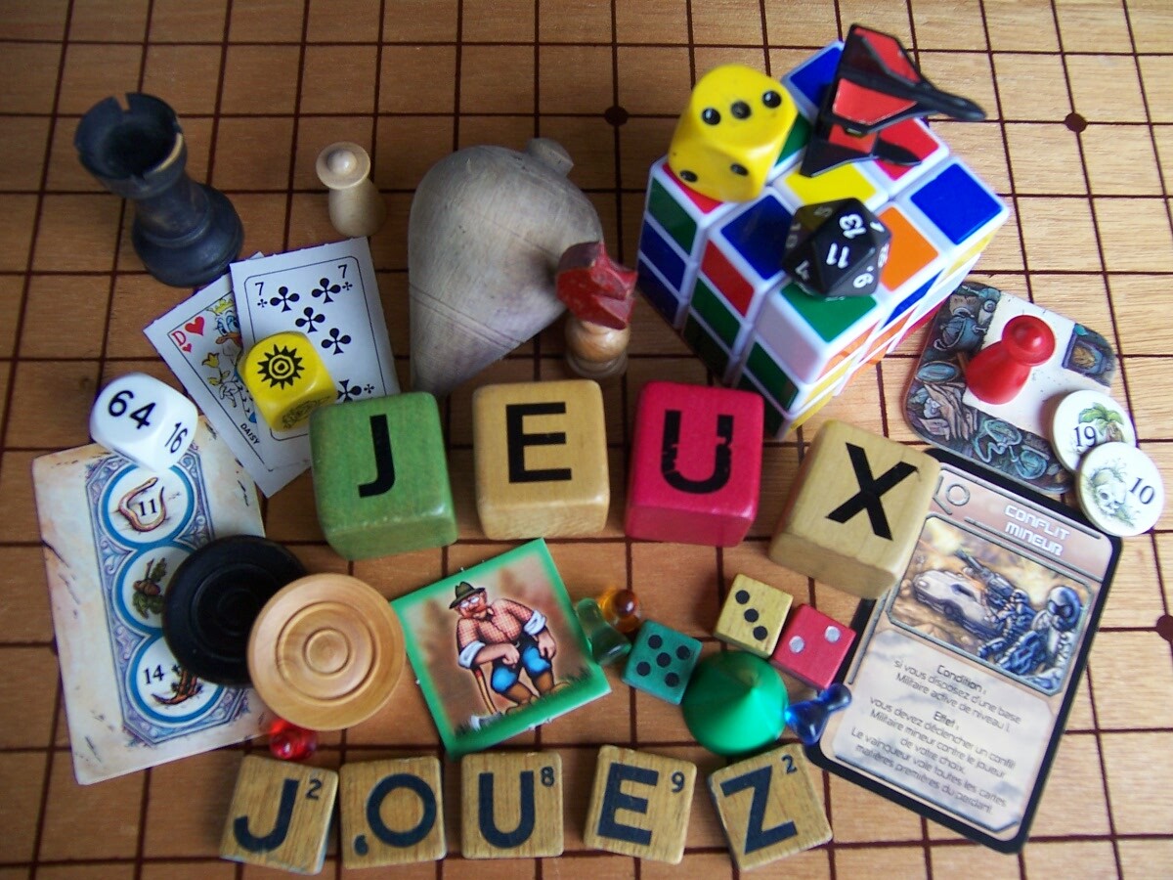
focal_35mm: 33
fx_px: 1118
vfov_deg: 42.9
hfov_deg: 55.4
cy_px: 440
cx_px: 586
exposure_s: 1/60
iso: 80
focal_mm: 5.5
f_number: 2.8
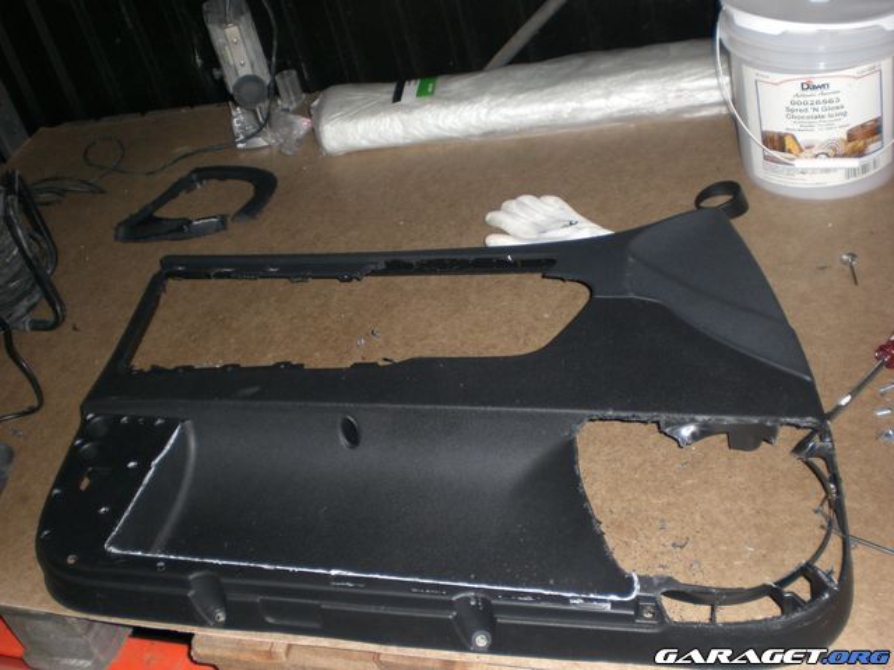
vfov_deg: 37.7
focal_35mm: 38
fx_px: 981
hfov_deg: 49.0
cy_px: 335
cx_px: 447
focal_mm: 6.3
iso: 100
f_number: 3.1
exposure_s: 1/60
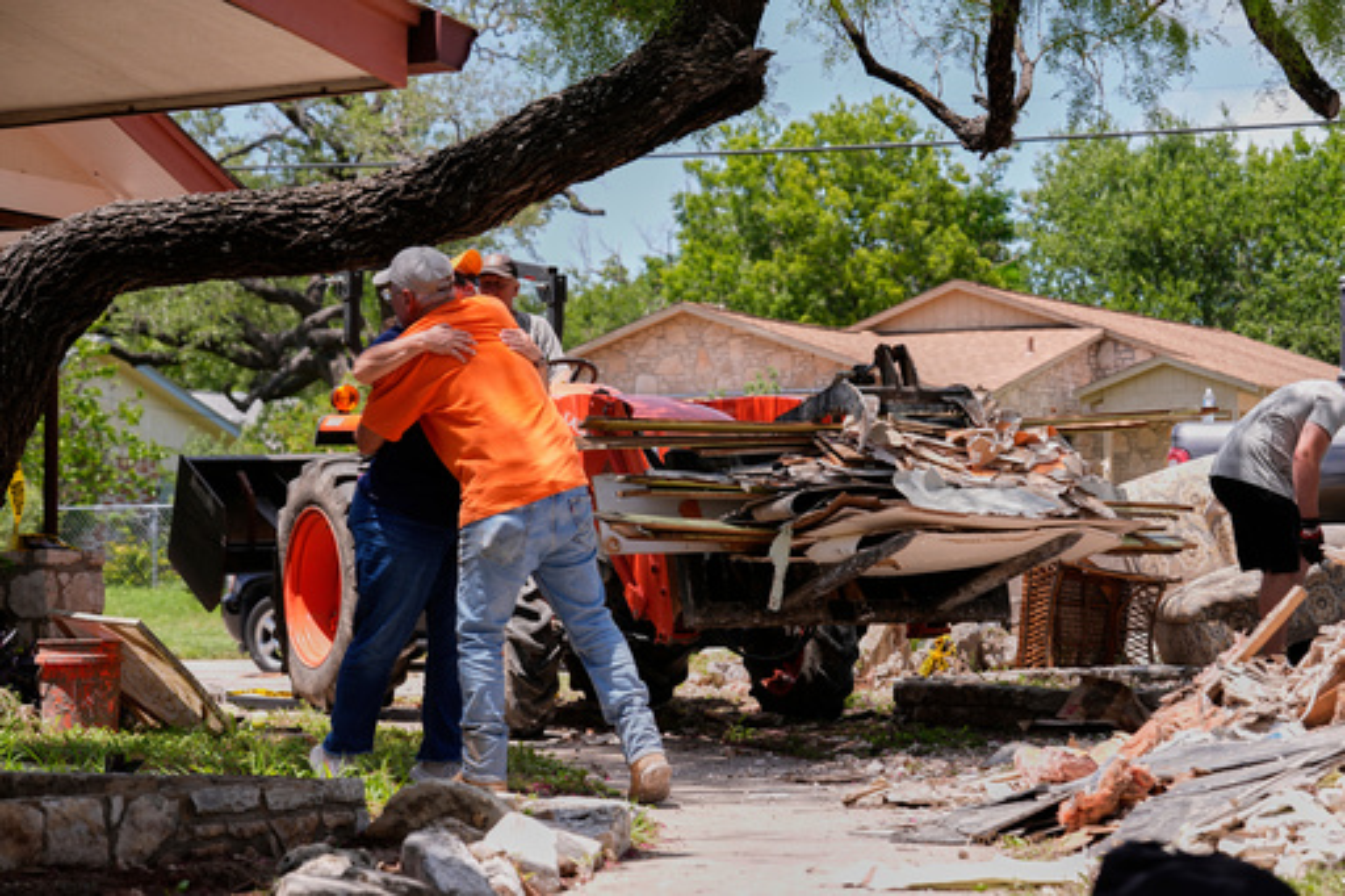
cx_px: 672
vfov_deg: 13.7
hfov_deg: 20.4
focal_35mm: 100
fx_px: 3735
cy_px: 448
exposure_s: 1/500
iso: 200
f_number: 6.3
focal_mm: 100
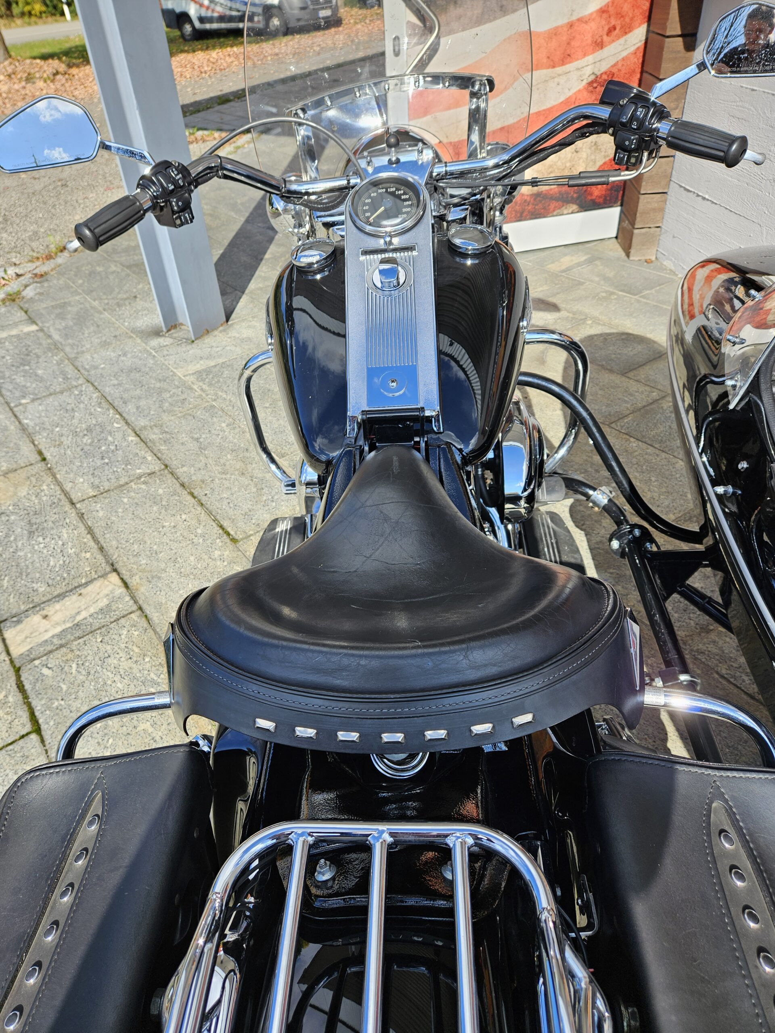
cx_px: 388
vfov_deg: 73.9
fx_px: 687
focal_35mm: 23
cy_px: 516
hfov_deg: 58.9
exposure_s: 1/892
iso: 25
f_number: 1.8
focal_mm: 5.4
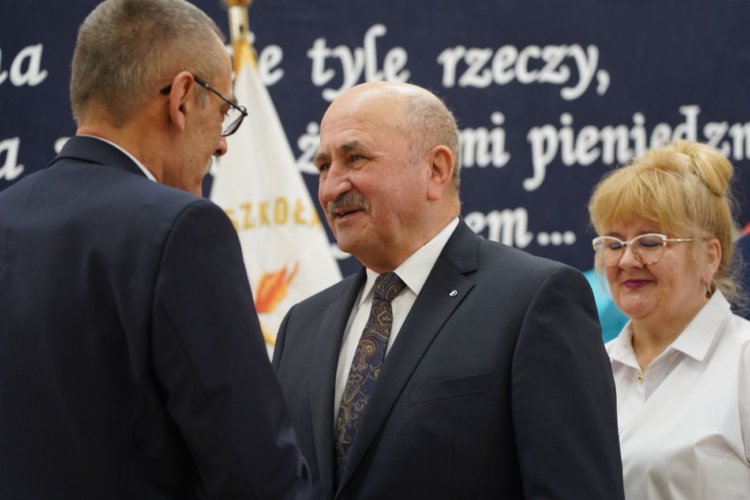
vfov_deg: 13.0
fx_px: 2188
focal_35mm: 105
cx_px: 375
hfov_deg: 19.5
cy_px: 250
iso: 1600
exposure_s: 1/125
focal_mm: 105
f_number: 4
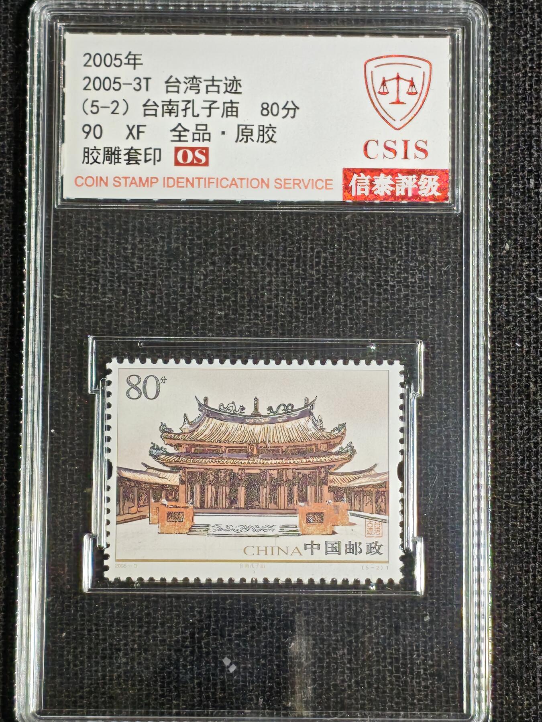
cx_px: 271
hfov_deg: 12.8
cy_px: 361
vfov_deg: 17.0
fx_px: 2422
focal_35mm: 116
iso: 50
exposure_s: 1/455
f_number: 1.5
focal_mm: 4.94
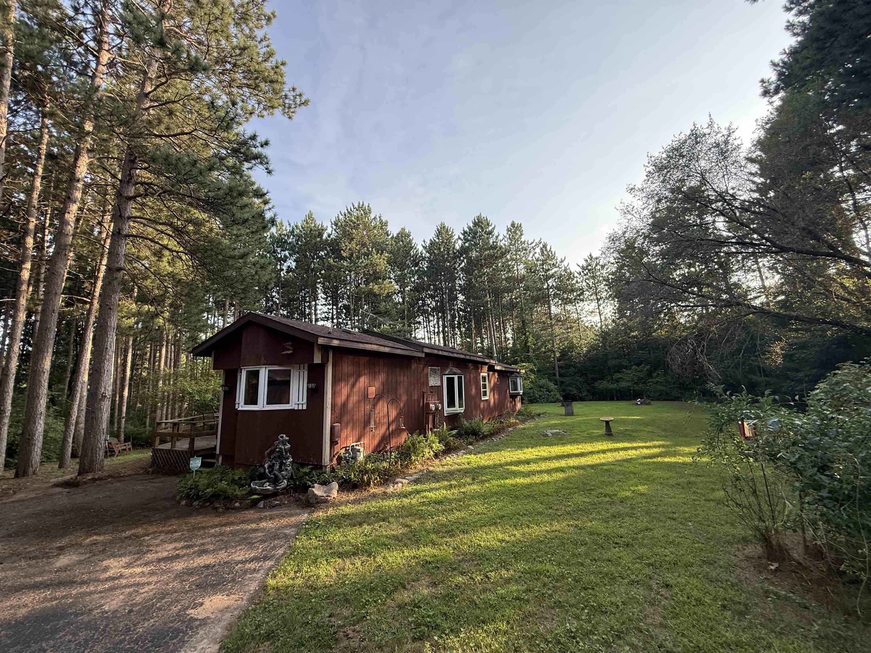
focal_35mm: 14
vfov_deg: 85.7
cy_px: 326
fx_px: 352
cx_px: 436
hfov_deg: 102.1
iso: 64
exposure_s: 1/321
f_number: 2.2
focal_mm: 2.22
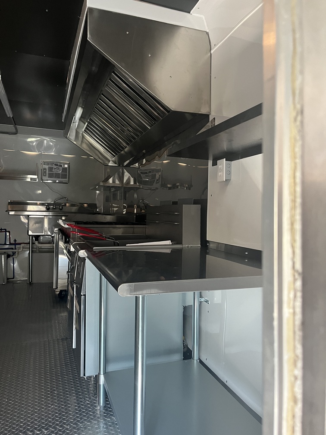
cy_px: 218
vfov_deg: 67.3
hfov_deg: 53.1
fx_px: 326
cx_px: 163
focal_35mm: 26
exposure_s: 1/60
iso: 500
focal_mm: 5.1
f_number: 1.6
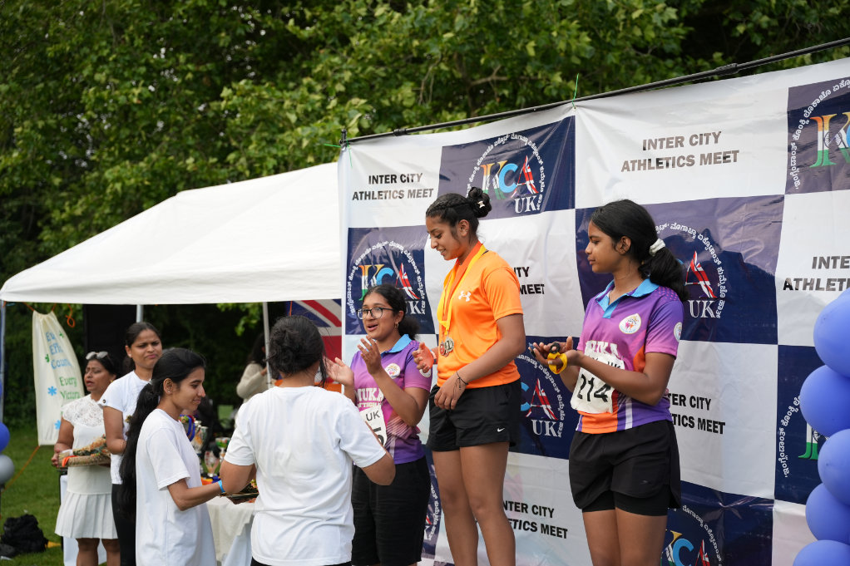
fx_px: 1048
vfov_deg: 30.2
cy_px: 283
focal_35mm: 44
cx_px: 425
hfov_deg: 44.1
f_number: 2.8
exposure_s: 1/800
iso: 250
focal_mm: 44.4
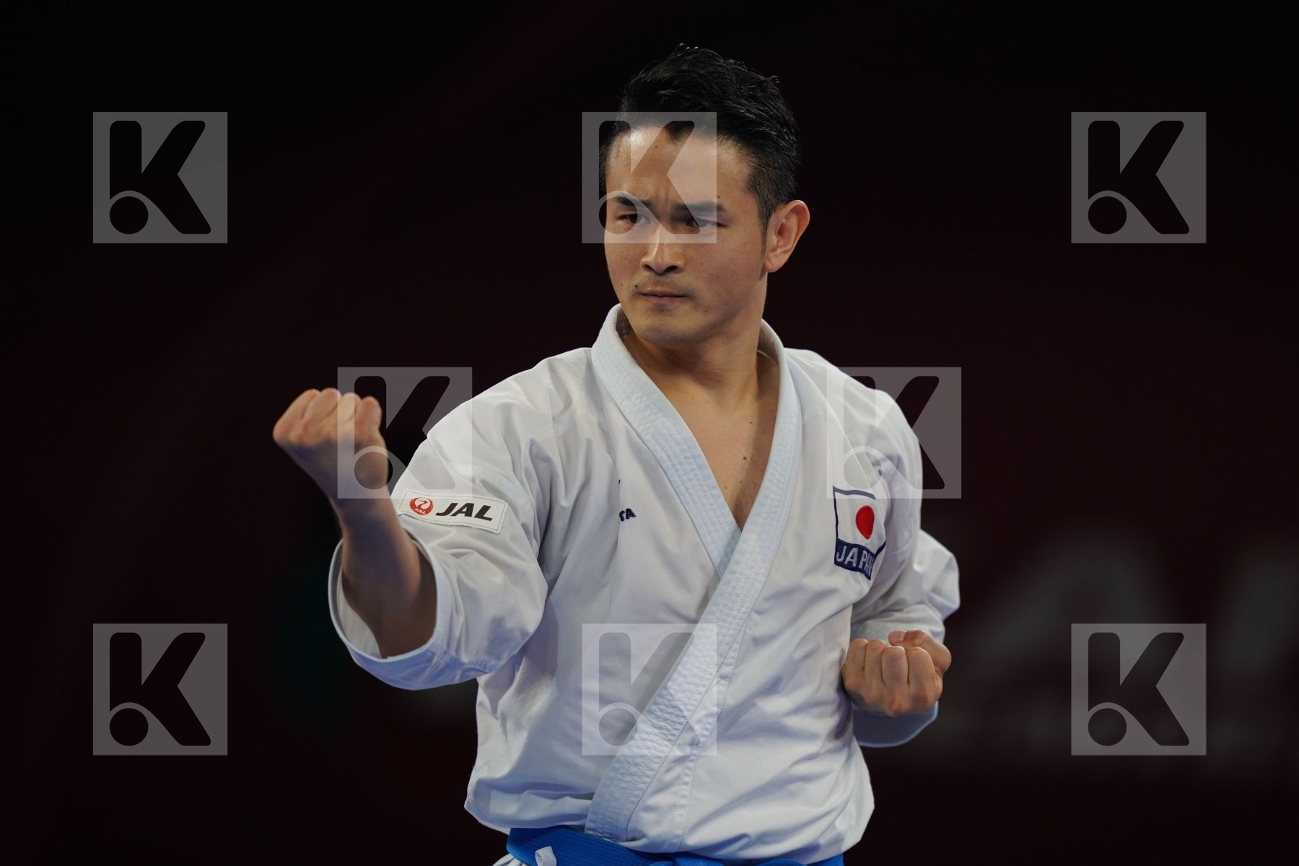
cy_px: 433
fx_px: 14432
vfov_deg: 3.4
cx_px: 650
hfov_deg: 5.2
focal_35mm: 400
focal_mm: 400
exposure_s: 1/500
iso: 640
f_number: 2.8
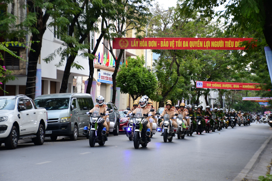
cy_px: 90
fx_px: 793
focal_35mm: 105
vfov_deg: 13.0
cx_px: 136
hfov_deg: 19.5
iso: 250
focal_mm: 70
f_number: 5
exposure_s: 1/200
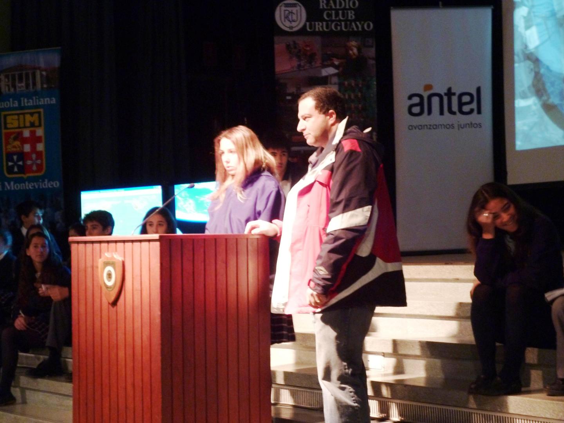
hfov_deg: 27.8
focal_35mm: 70
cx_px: 282
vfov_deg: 21.0
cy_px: 212
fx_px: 1141
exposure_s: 1/5
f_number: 5
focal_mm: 12.5
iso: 400
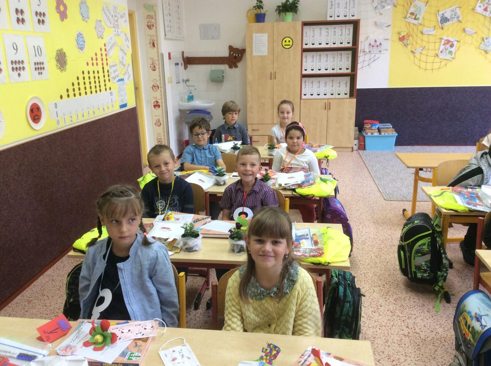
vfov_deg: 44.0
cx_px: 246
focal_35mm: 32
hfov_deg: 56.9
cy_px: 183
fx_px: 453
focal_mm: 3.3
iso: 50
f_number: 2.4
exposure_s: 1/25
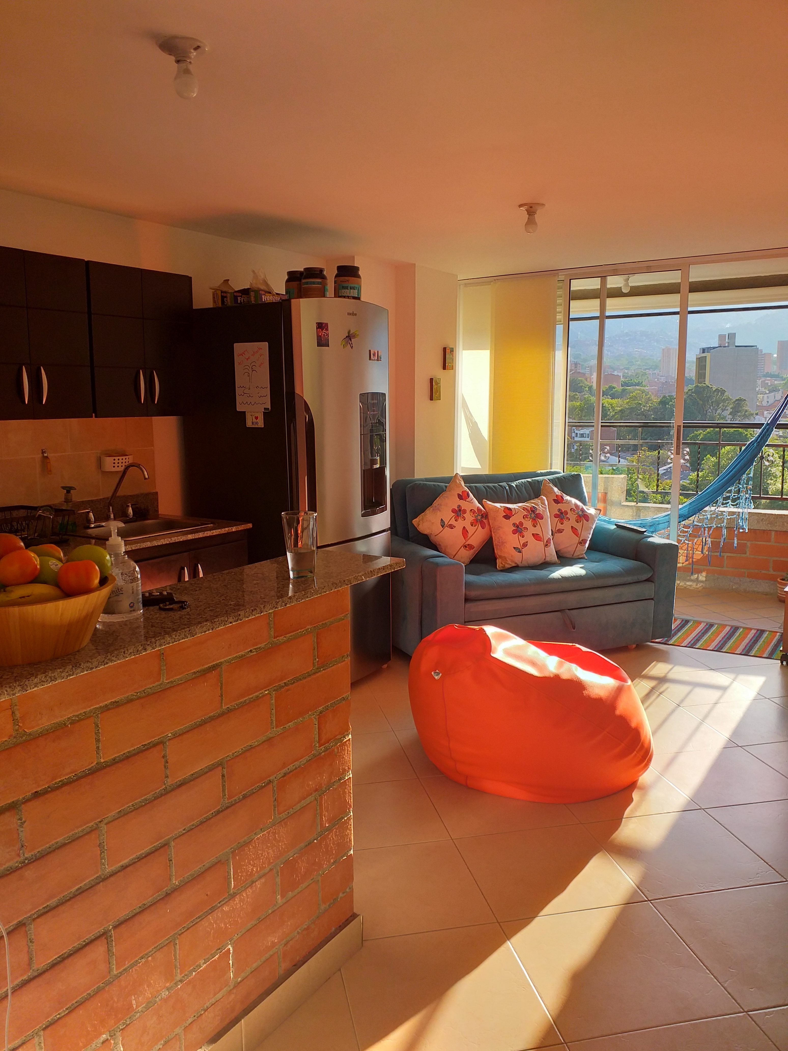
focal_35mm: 26
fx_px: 789
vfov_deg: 67.3
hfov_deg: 53.1
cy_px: 526
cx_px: 394
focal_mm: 3.6
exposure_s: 1/213
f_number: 1.9
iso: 40
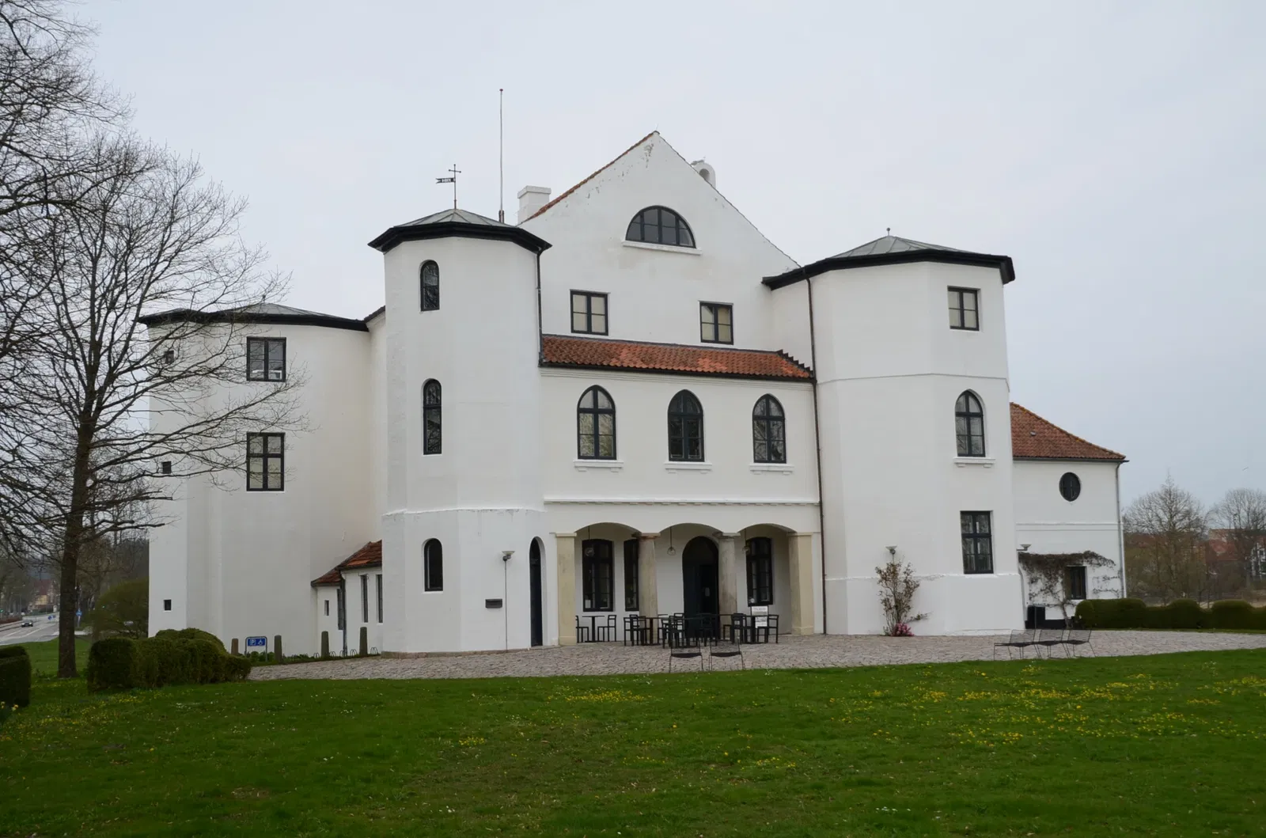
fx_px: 1368
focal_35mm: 39
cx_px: 633
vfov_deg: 34.0
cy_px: 419
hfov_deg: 49.7
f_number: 8
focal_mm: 26
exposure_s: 1/400
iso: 160
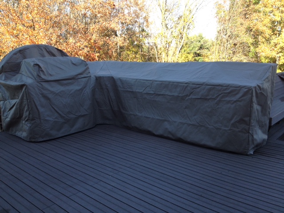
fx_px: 287
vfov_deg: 40.7
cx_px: 142
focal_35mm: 35
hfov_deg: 52.6
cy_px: 106
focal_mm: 4.28
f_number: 2.4
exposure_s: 1/305
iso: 50
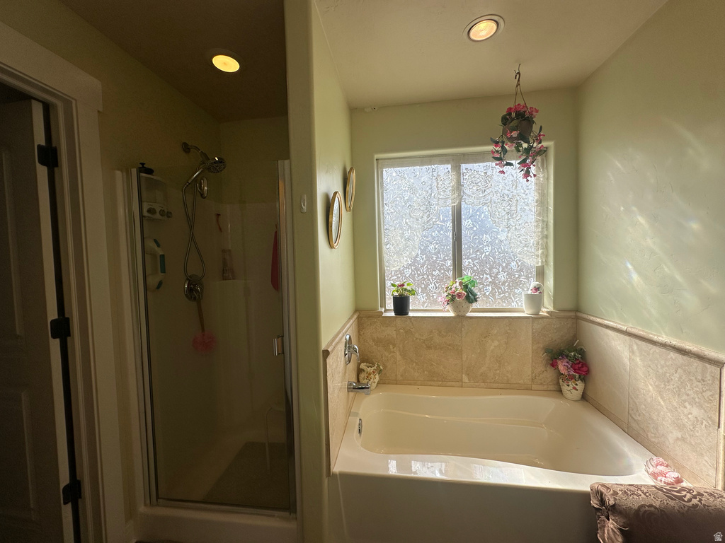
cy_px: 272
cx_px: 362
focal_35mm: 14
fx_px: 293
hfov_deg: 102.1
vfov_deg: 85.7
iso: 40
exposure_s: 1/483
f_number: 2.2
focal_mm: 2.22
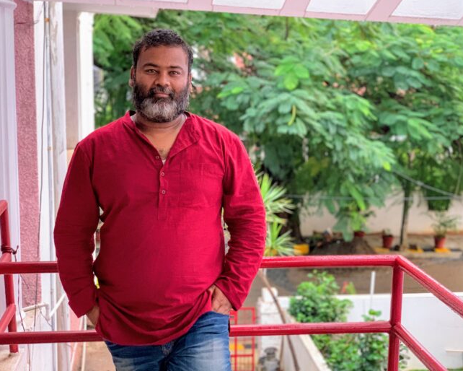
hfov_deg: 34.1
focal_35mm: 55
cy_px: 183
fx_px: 754
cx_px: 248
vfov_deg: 27.6
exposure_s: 1/30
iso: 640
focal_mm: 6
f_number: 2.4
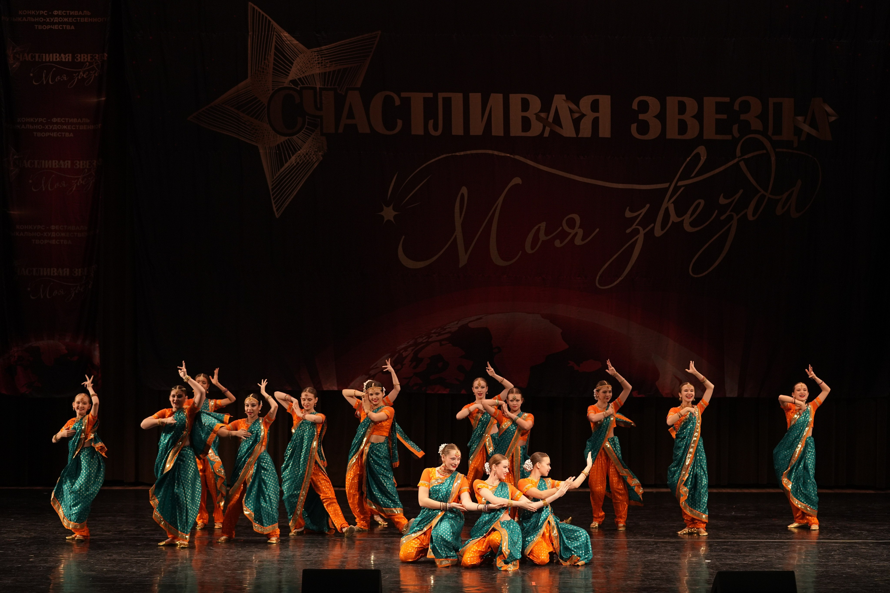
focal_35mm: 102
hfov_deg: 20.0
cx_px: 445
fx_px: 2522
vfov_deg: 13.4
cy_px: 296
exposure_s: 1/400
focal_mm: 102
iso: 1250
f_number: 2.8
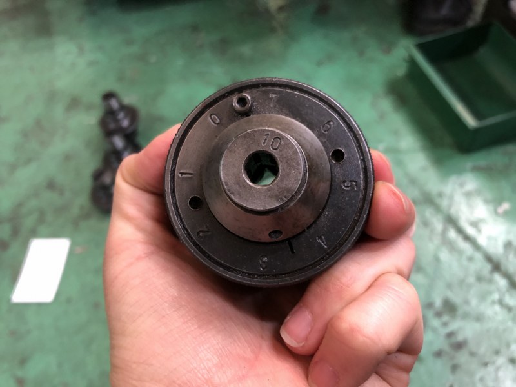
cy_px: 194
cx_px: 258
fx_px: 417
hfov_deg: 63.4
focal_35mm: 28
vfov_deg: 49.7
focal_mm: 3.99
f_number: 1.8
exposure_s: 1/13
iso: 100
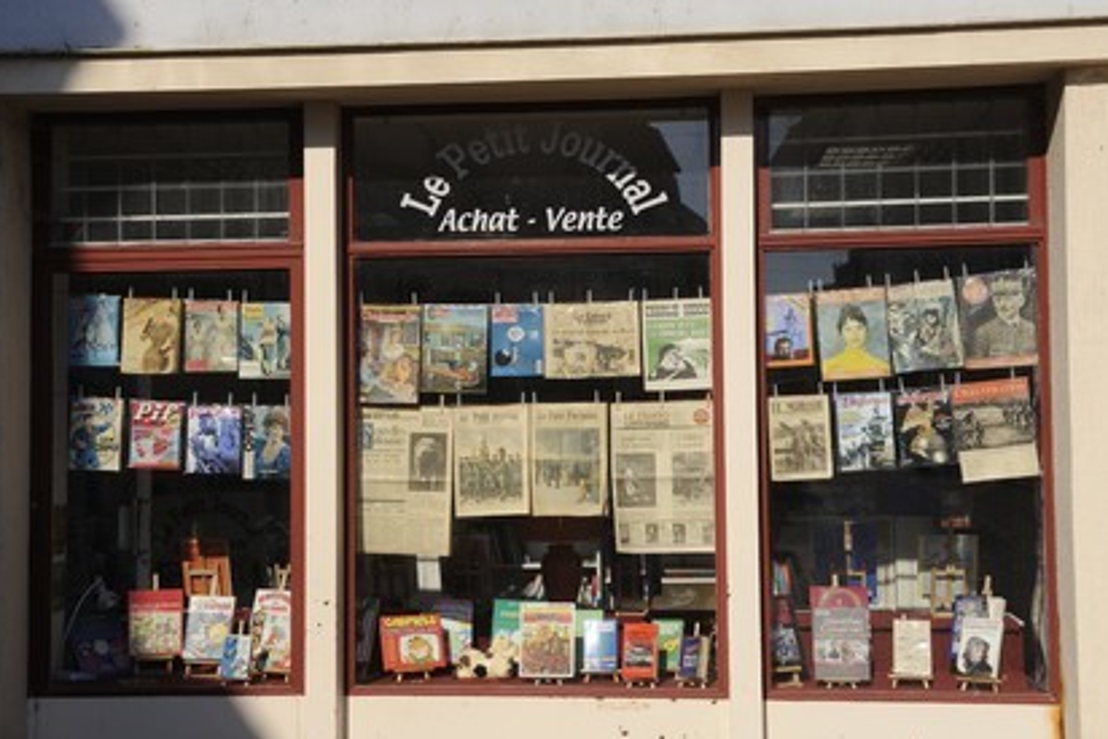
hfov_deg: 38.9
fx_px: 1570
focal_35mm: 51
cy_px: 371
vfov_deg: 26.5
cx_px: 550
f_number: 16
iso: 200
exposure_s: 1/160
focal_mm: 50
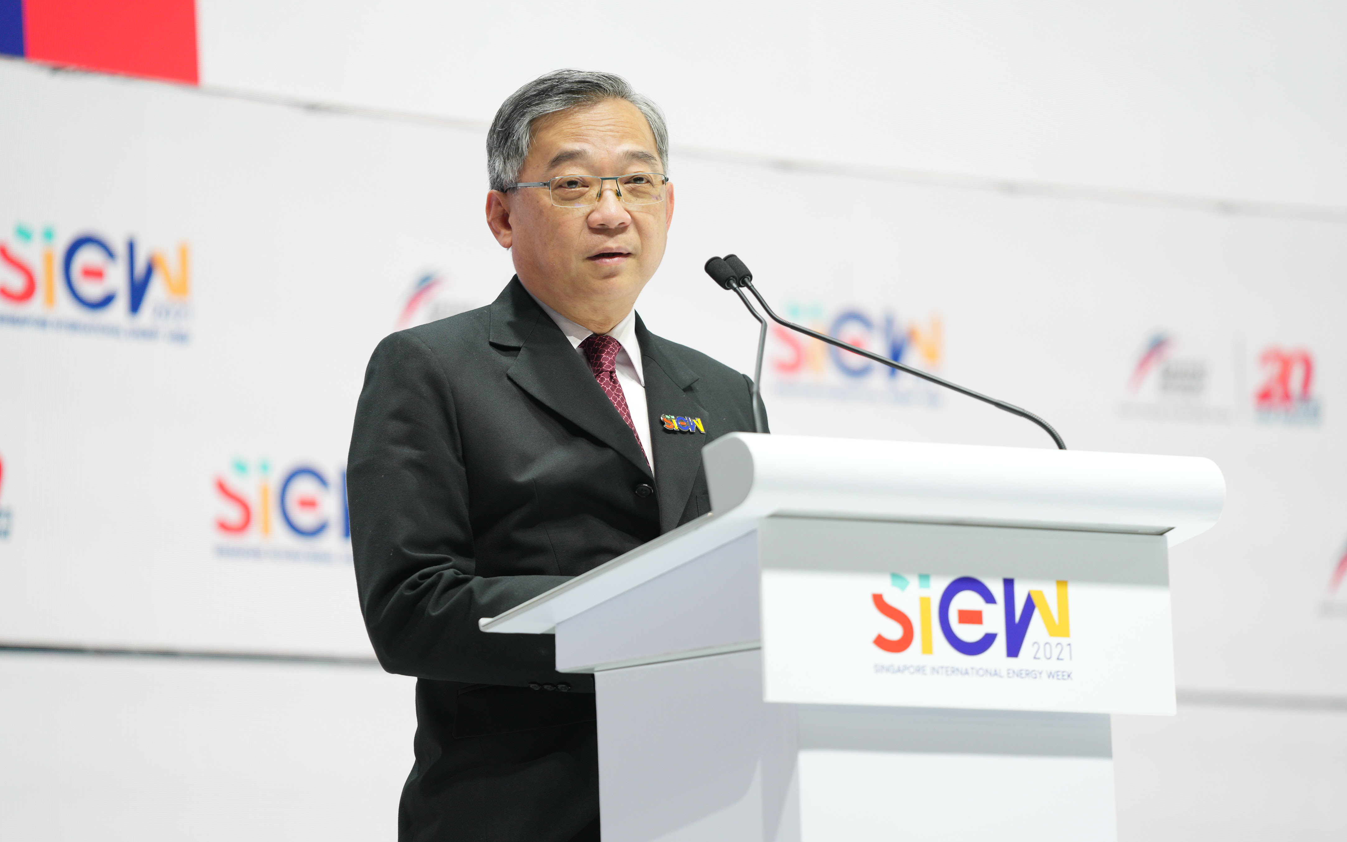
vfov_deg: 6.4
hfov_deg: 10.3
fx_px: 7489
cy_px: 414
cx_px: 674
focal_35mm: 204
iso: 640
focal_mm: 200
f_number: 2.8
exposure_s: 1/160
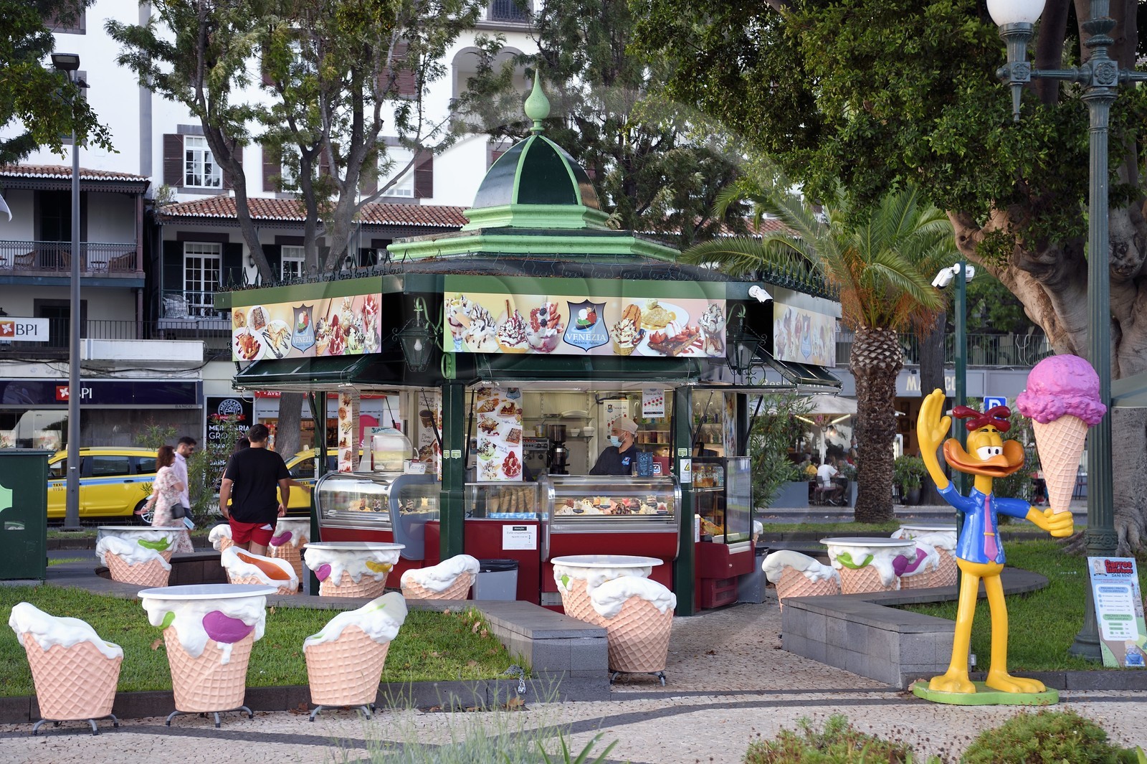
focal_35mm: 65
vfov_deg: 20.9
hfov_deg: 31.0
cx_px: 574
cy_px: 382
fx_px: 2070
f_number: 5.6
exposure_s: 1/40
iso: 200
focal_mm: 65
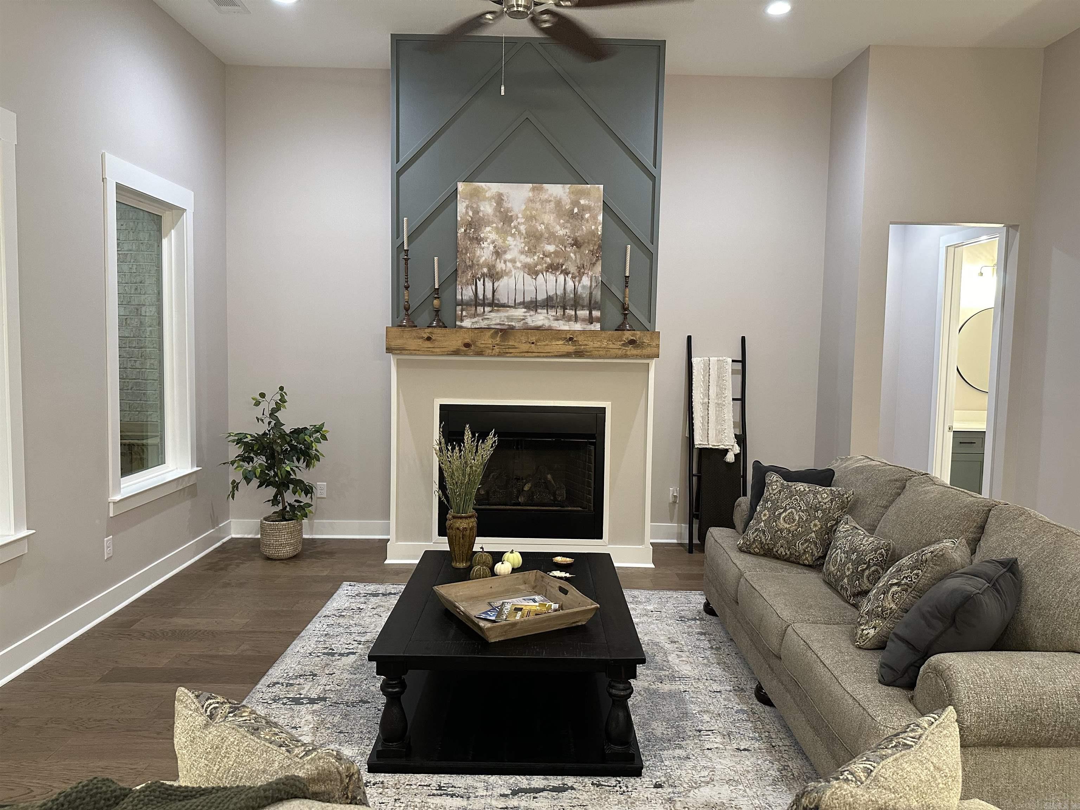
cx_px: 540
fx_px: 749
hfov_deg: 71.6
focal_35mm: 24
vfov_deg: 56.8
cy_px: 405
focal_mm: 6.86
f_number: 1.78
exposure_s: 1/60
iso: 320
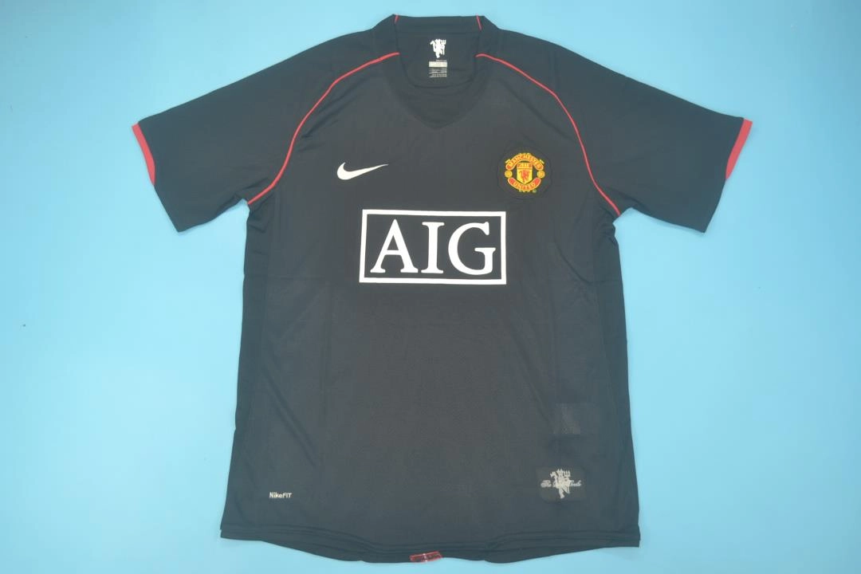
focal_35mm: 33
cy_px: 287
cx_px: 430
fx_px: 789
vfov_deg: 40.0
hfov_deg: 57.2
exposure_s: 1/80
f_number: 3.8
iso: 200
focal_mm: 22
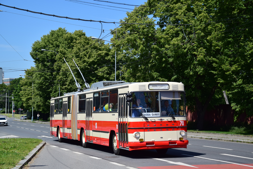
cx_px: 126
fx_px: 527
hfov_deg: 27.0
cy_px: 84
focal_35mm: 75
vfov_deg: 18.2
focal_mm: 50
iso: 200
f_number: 6.3
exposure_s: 1/1000
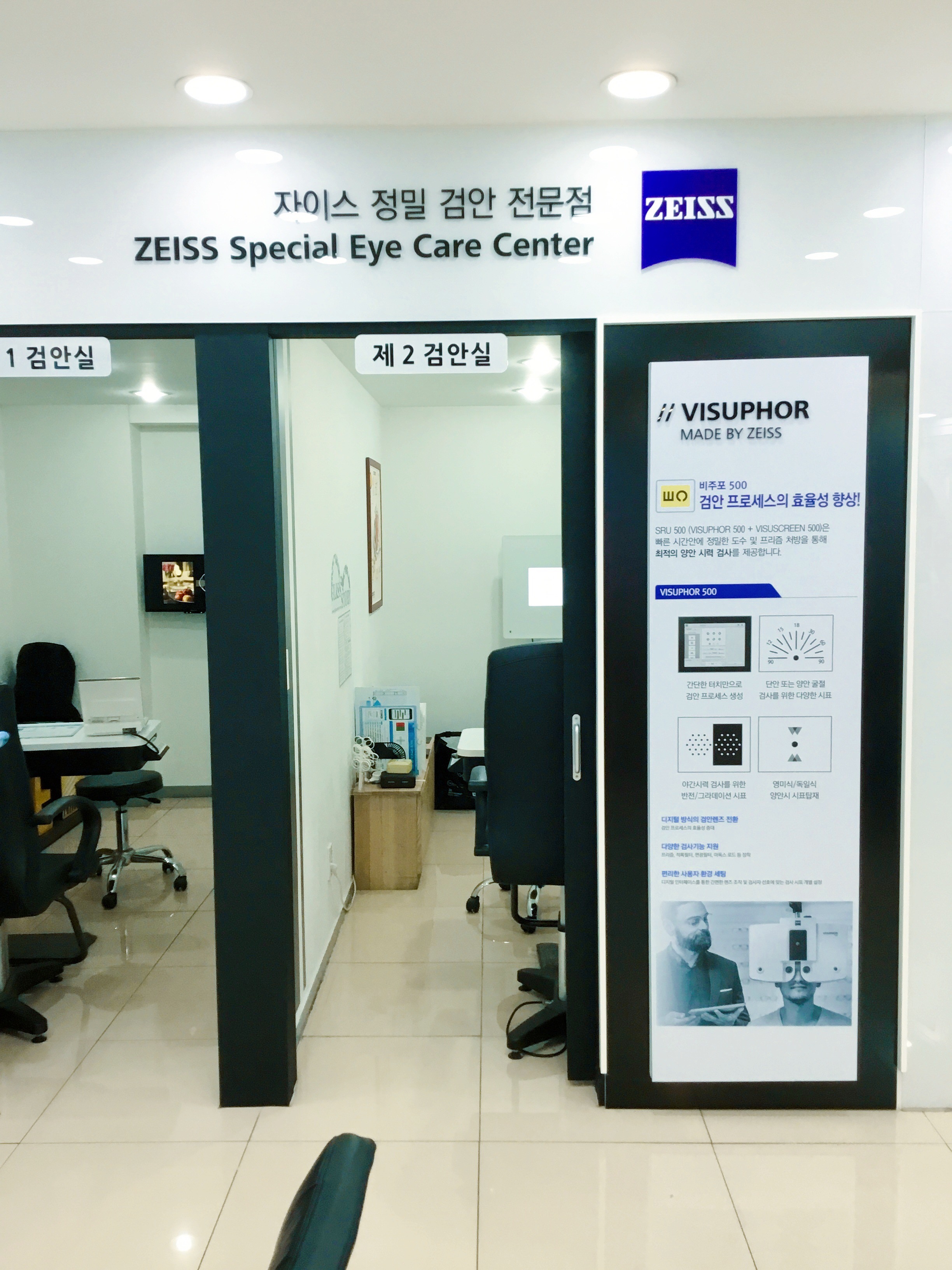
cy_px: 635
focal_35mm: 31
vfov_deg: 58.4
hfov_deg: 45.4
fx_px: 1137
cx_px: 476
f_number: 2.4
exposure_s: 1/30
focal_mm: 3.3
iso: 50
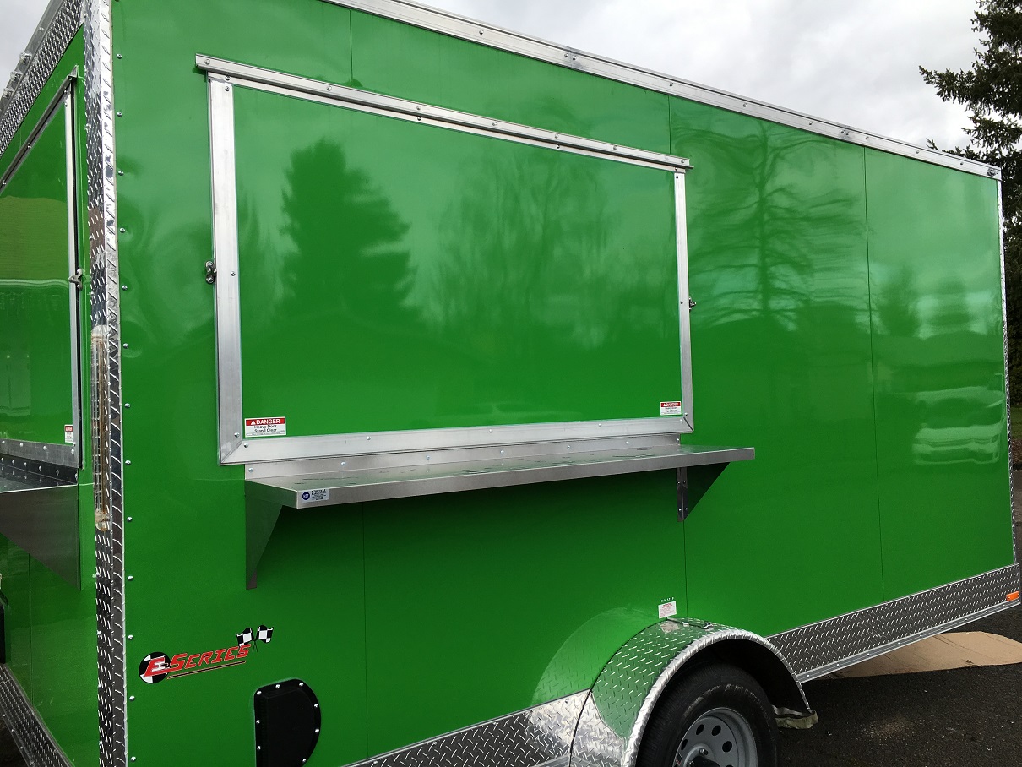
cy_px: 384
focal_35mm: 29
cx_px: 511
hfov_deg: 61.6
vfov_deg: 48.2
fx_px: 856
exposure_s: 1/545
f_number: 2.2
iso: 25
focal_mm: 4.15
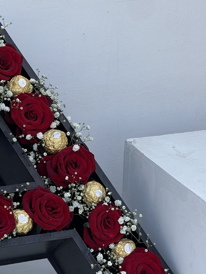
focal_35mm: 123
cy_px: 158
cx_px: 10
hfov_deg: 11.9
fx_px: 976
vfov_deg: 16.0
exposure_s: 1/160
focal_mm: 7.5
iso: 20
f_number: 2.2
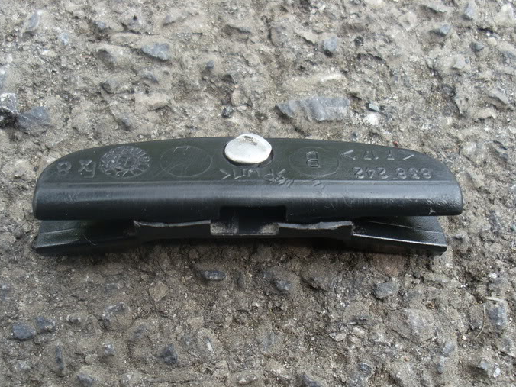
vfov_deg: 32.1
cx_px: 239
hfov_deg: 42.0
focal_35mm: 45
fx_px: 671
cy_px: 225
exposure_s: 1/180
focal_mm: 6.3
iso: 80
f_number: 3
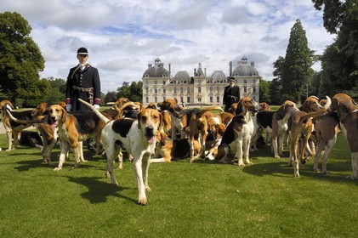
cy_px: 119
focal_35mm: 30
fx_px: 298
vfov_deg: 43.5
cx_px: 179
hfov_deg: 62.0
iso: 100
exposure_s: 1/160
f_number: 10
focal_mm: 20
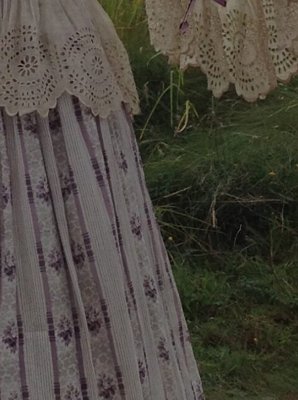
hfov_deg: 10.5
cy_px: 130
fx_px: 1601
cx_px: -7
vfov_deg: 14.2
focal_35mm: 139
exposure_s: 1/2519
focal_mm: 4.28
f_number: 2.4
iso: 50
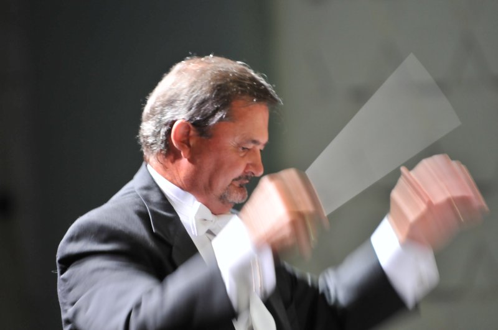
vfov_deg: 4.6
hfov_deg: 6.9
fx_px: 4144
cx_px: 249
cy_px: 165
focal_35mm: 300
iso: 800
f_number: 2.8
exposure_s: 1/25
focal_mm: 200
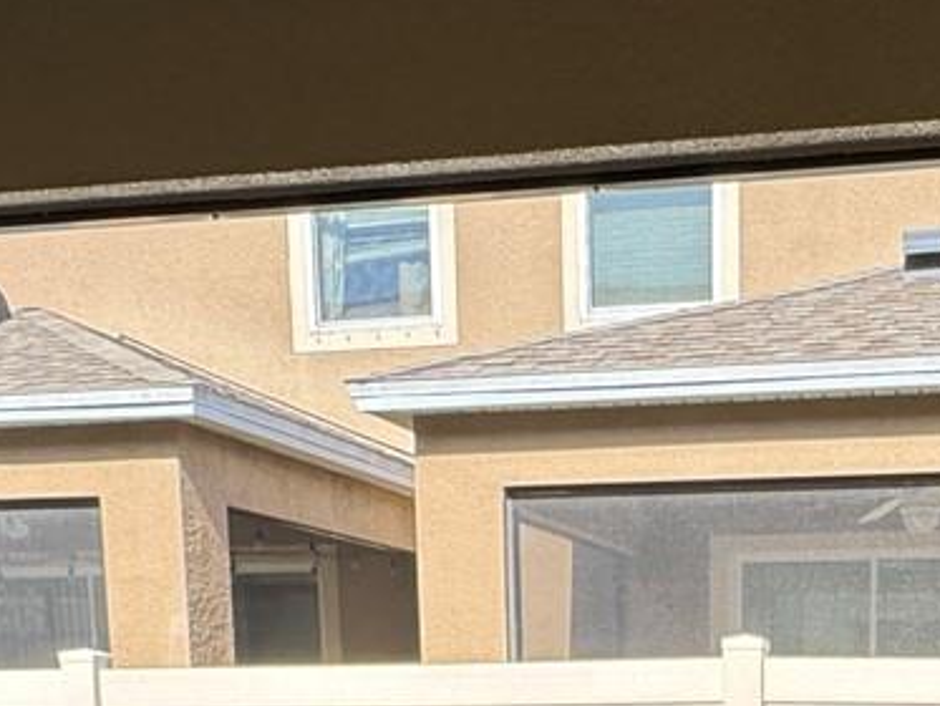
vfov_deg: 21.2
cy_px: 1011
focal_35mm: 60
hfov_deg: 31.3
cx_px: 754
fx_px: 1630
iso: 40
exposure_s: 1/181
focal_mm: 2.22
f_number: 2.2
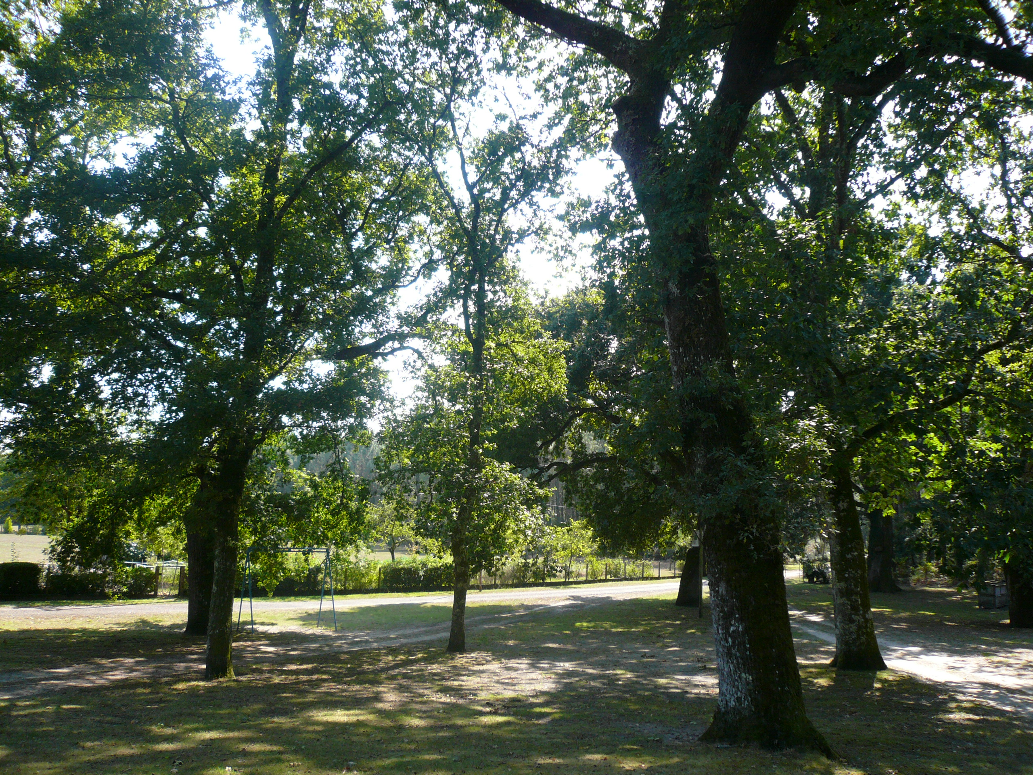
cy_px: 388
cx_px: 516
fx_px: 836
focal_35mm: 28
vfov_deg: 49.7
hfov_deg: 63.4
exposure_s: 1/250
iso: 100
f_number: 2.8
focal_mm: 4.6
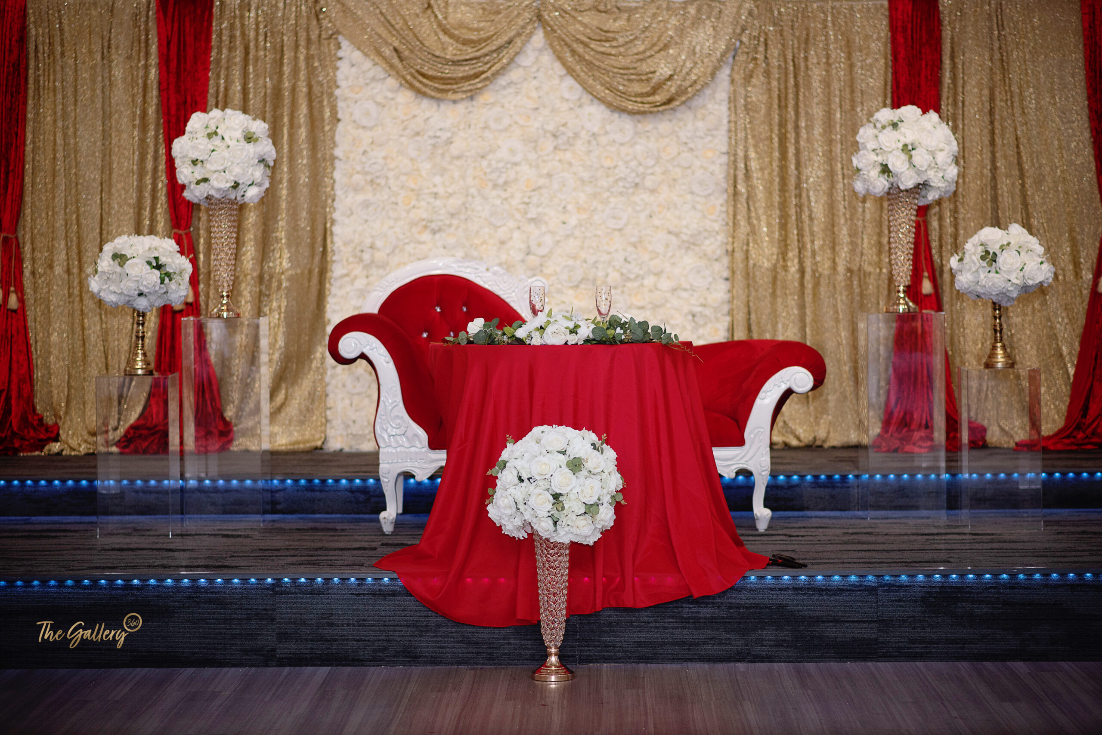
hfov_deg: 23.9
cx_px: 551
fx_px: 2603
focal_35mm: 85
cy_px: 368
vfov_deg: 16.1
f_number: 2
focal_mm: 85
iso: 250
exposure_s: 1/250
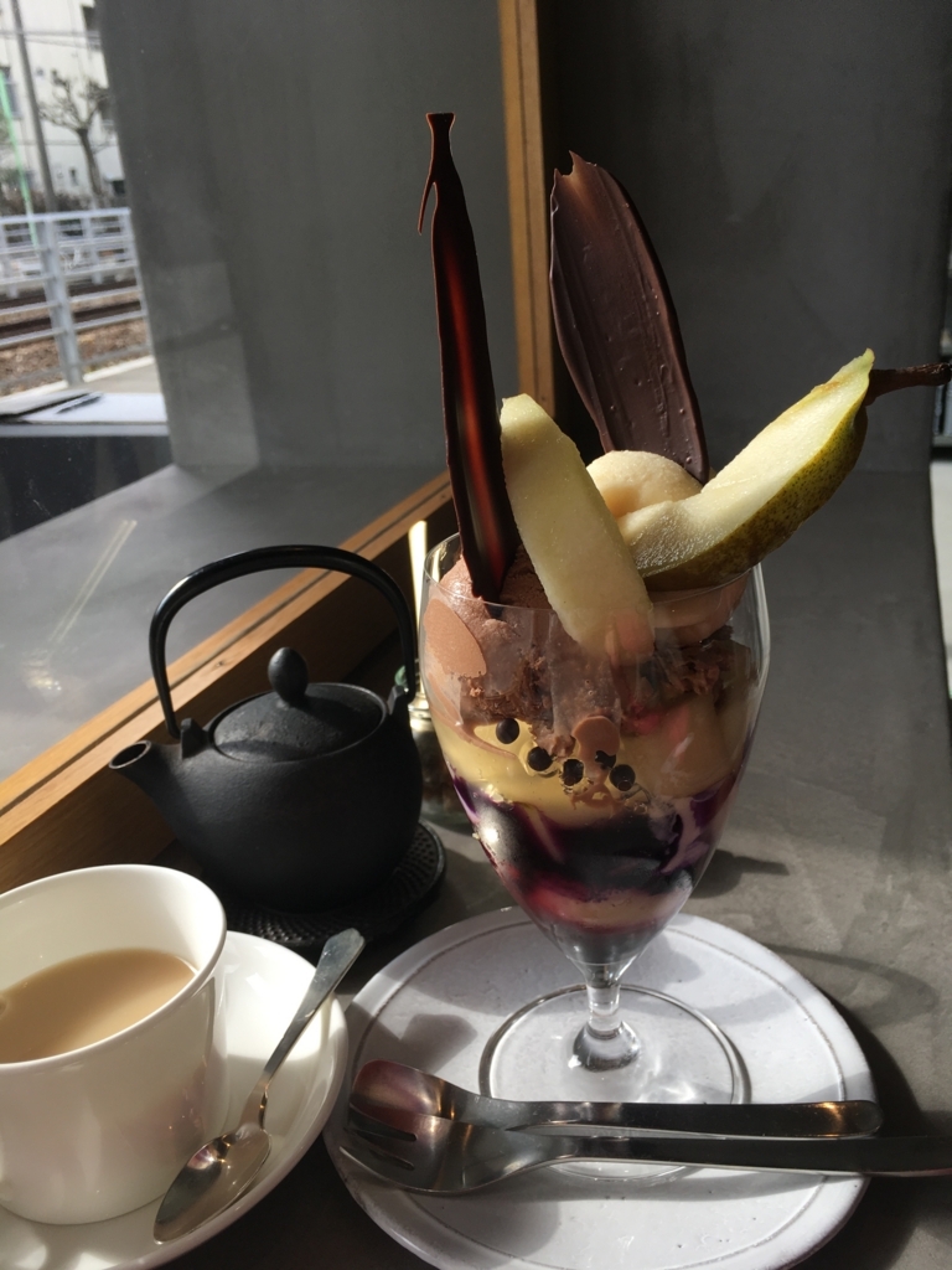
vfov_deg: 61.7
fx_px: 1063
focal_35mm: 29
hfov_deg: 48.2
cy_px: 635
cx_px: 476
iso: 25
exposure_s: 1/265
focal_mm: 4.15
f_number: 2.2
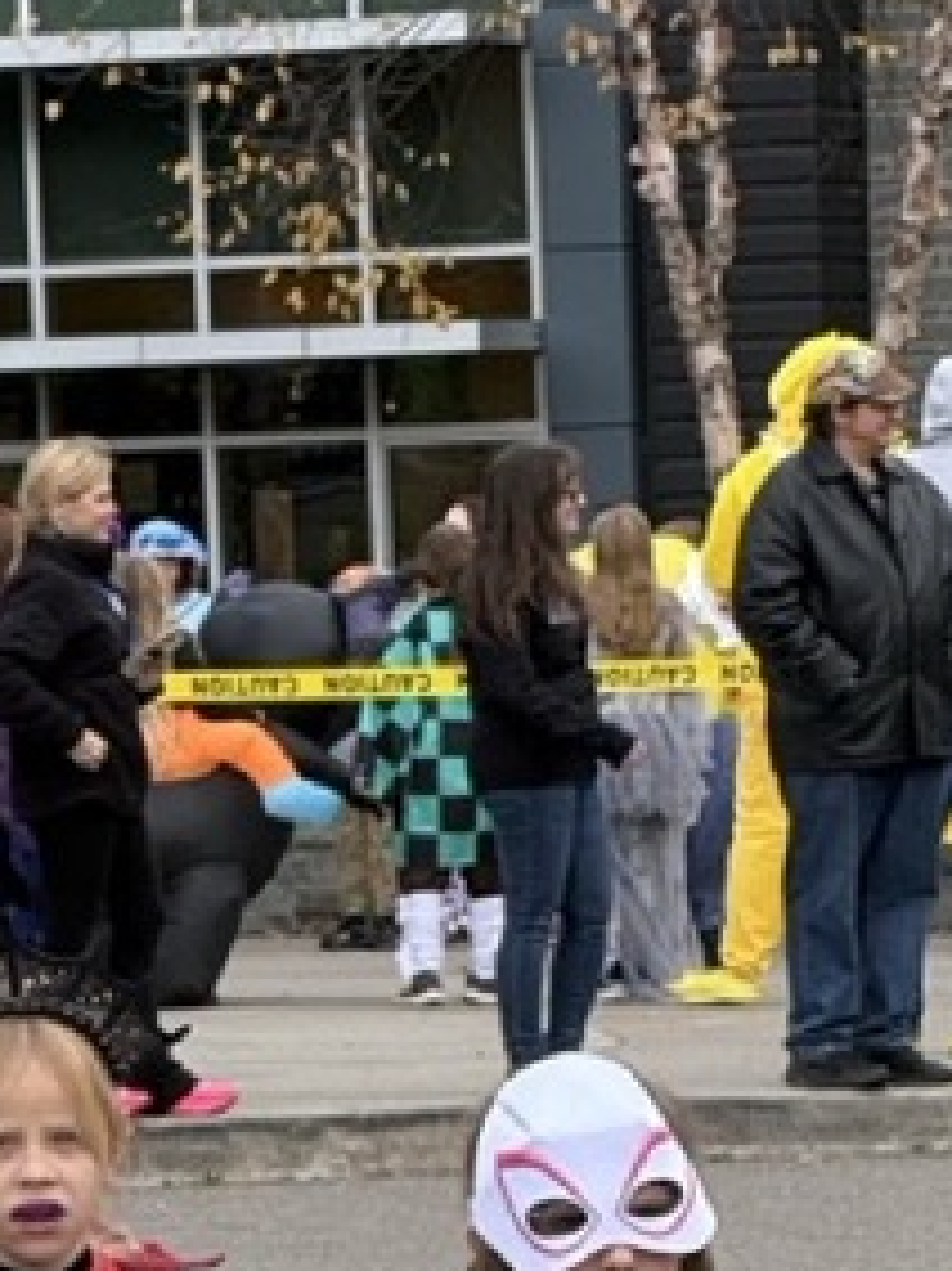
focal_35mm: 434
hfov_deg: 3.4
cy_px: 1841
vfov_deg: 4.5
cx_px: -76
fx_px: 15926
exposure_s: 1/124
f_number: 2.8
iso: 64
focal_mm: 15.66
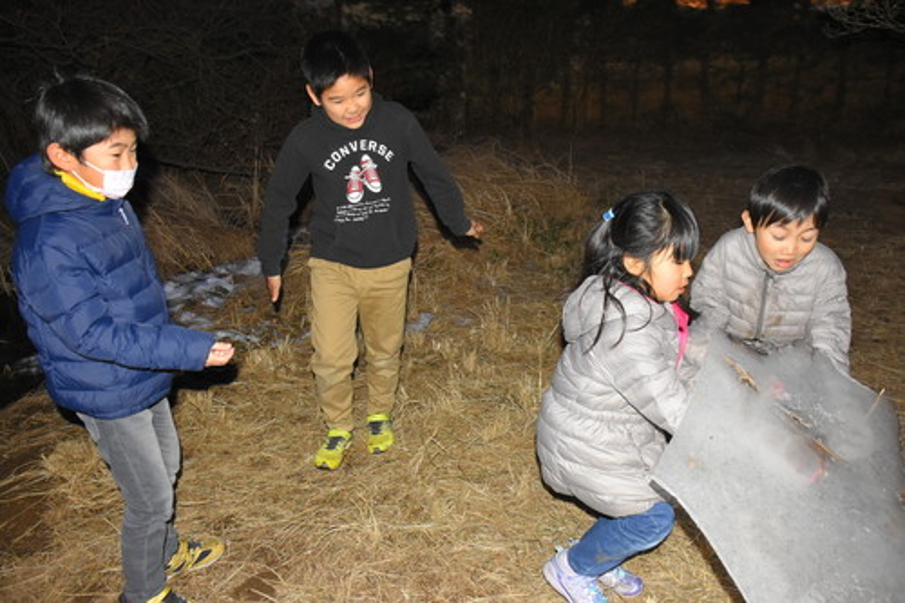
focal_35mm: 27
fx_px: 678
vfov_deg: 47.9
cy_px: 302
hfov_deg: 67.4
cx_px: 452
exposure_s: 1/60
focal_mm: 18
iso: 1600
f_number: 5.6
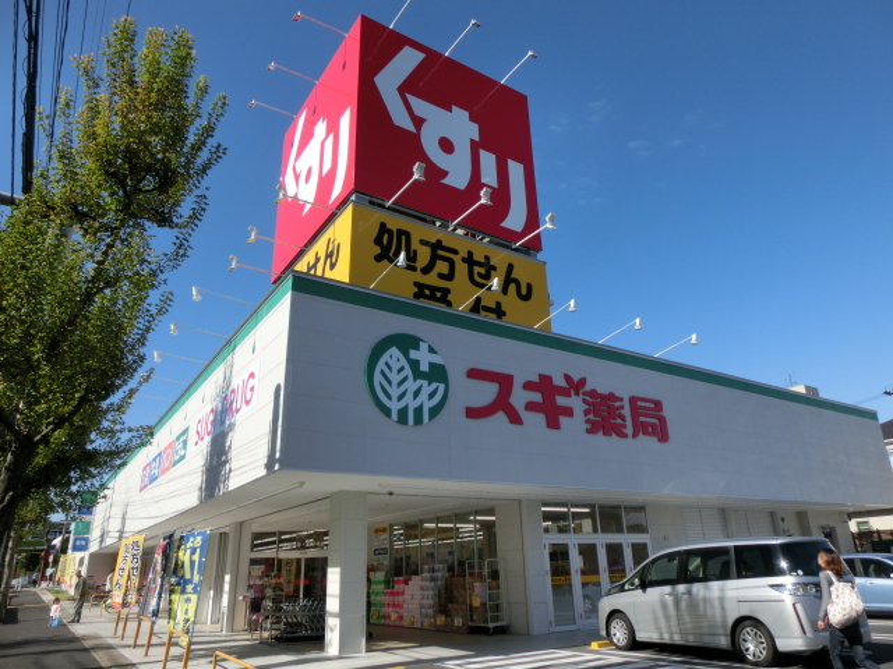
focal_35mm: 24
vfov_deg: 56.8
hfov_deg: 71.6
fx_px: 619
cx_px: 446
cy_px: 334
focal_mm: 4.24
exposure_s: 1/250
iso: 80
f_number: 7.9
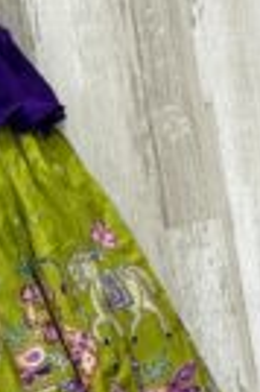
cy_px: 243
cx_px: -126
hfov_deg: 8.3
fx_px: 1759
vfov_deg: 12.7
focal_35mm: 162
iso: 80
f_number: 1.6
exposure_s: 1/100
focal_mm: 5.96
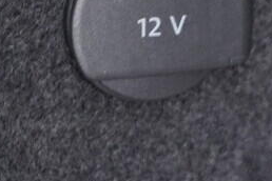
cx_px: 173
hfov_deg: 14.3
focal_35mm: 143
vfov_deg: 9.4
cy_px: -67
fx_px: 1080
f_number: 2.8
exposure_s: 1/40
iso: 2500
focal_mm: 24
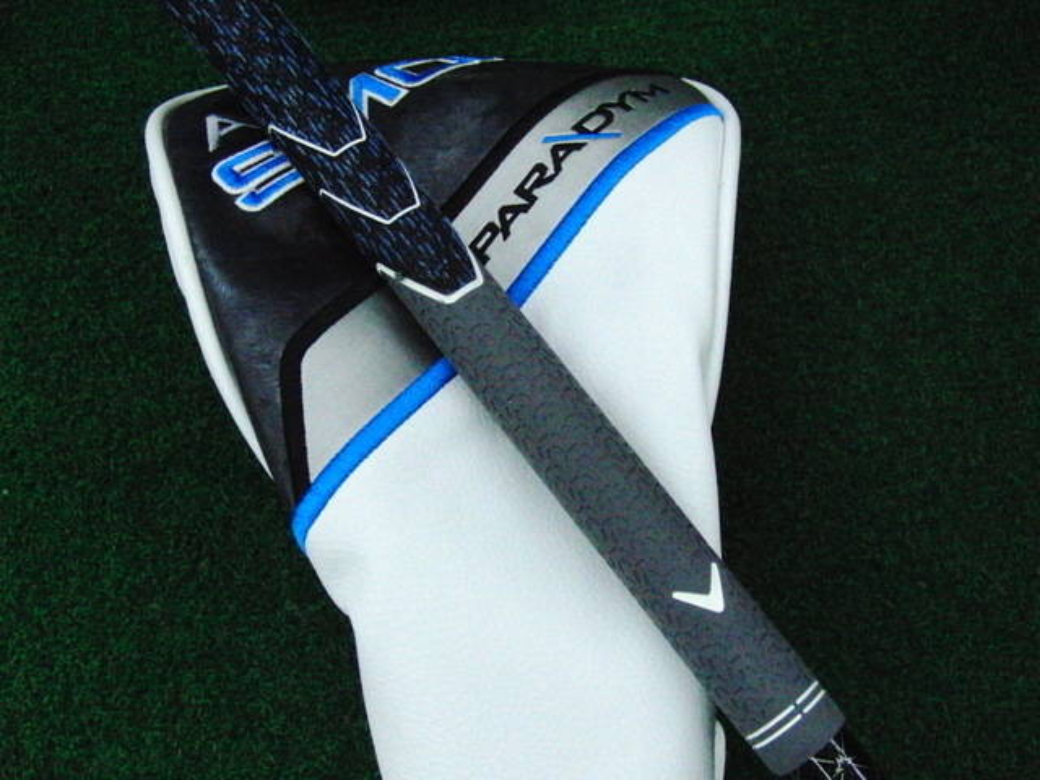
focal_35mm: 37
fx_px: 1112
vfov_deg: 38.7
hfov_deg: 50.1
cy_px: 390
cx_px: 520
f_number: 3.6
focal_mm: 6.42
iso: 3200
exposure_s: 1/800
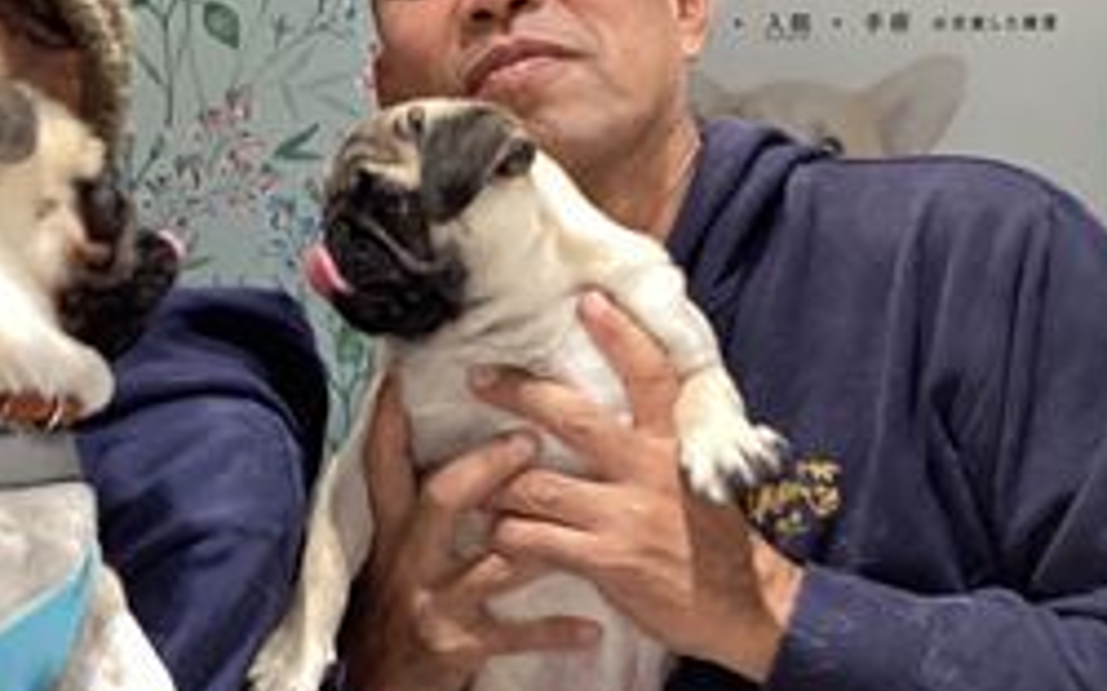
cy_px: 408
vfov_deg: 16.5
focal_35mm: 79
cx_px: 332
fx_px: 2382
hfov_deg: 26.0
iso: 125
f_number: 2.4
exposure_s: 1/50
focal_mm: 3.3
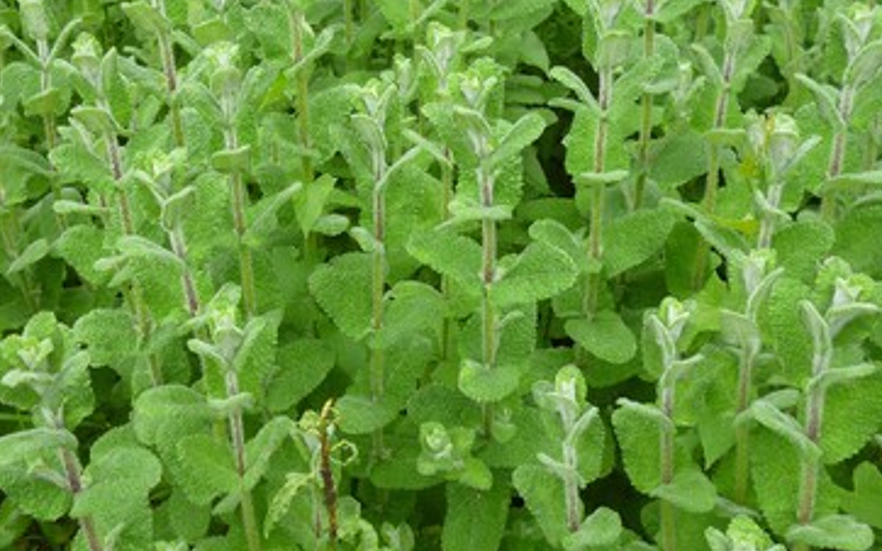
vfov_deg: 31.1
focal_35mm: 41
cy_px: 201
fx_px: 985
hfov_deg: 47.8
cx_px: 331
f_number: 3.1
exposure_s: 1/100
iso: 100
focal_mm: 5
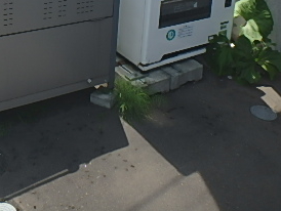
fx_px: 398
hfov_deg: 38.4
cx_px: 92
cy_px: -34
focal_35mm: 49
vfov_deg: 26.8
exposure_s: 1/640
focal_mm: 3.7
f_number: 3.5
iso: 125
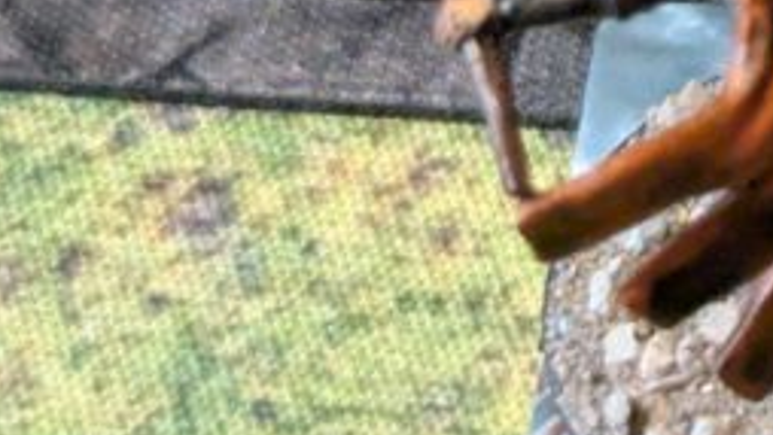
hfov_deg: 10.0
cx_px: 1056
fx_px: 4326
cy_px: -303
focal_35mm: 211
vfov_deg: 5.7
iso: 1962
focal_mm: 6.81
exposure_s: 1/33.3
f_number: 1.85
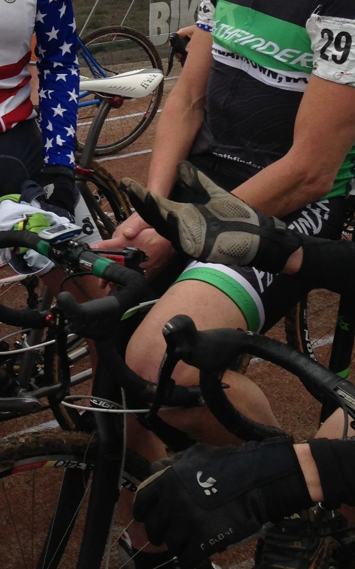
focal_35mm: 82
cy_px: 6
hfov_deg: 15.5
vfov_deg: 24.1
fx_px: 1269
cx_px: -47
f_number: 2.4
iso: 50
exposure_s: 1/951
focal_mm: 4.13
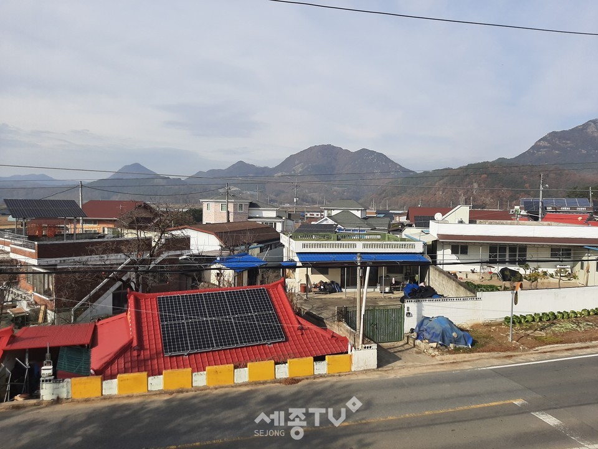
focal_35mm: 26
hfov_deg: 67.3
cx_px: 299
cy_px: 224
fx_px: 449
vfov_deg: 53.1
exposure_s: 1/3559
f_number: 1.7
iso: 40
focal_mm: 3.93
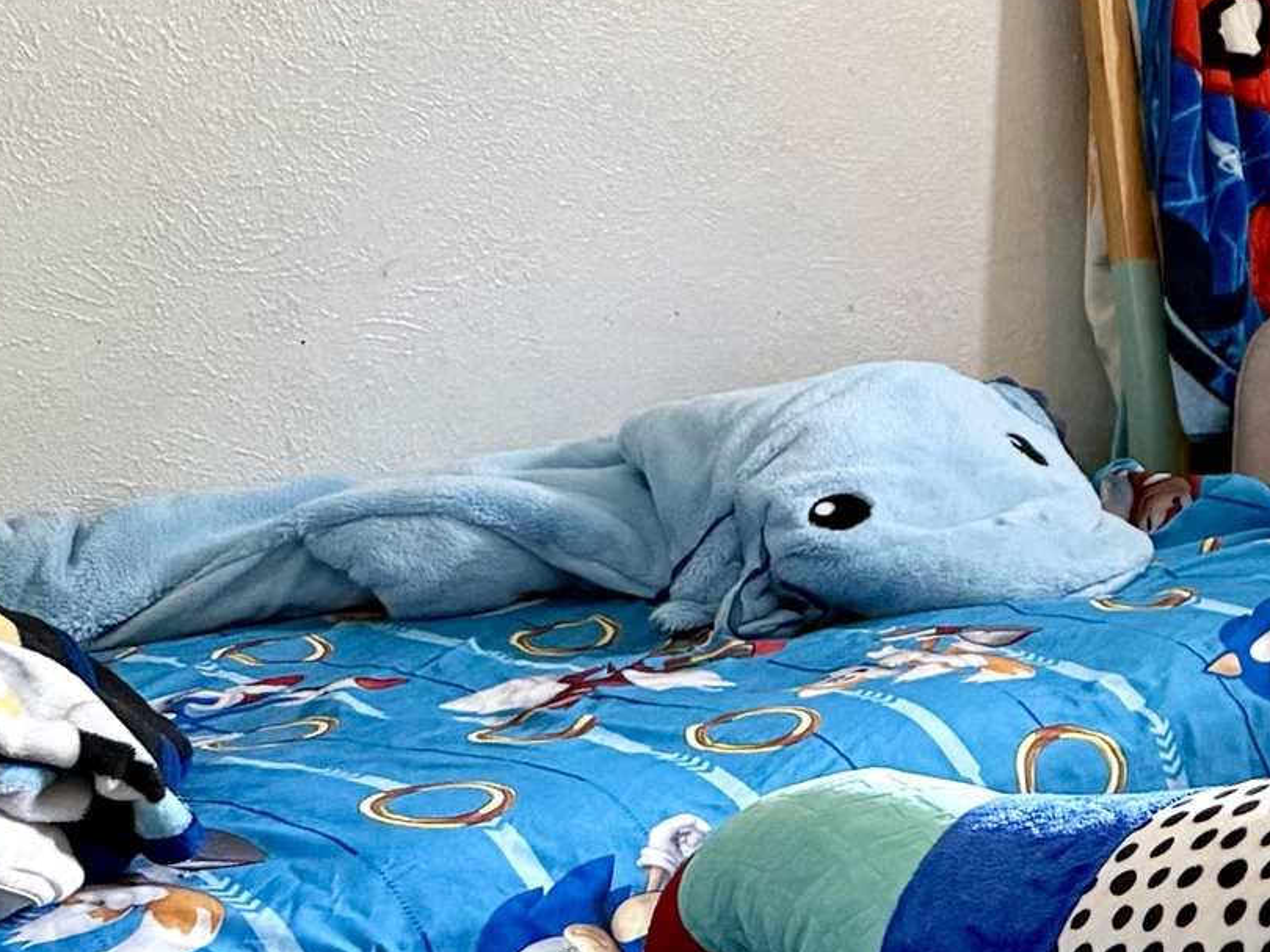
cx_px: 2313
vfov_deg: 15.8
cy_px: -69
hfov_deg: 17.4
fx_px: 3340
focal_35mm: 91
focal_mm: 6.76
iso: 400
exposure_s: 1/60
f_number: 1.78
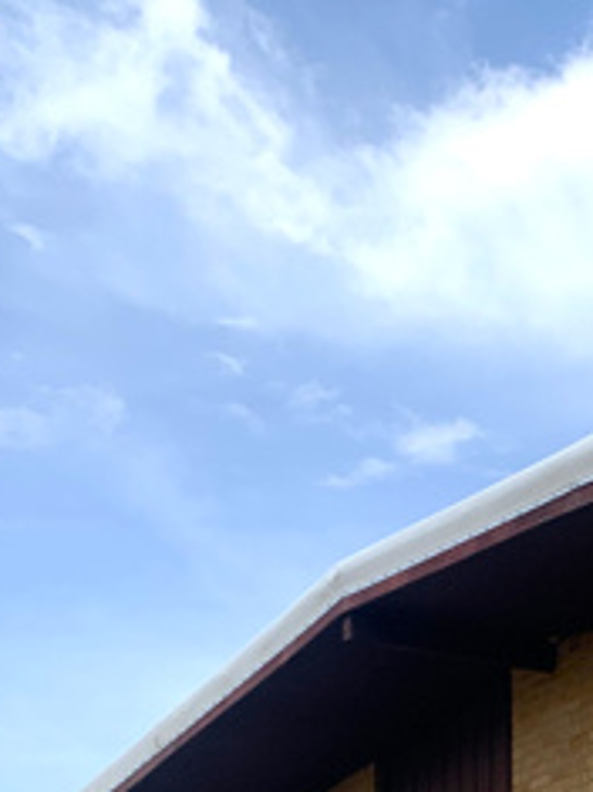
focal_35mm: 85
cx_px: 677
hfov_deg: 16.7
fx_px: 1943
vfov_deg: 21.4
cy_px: 944
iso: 25
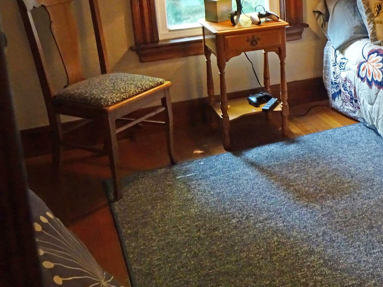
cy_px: 50
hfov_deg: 36.3
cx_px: 352
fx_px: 542
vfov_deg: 28.9
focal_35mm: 49
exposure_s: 1/30
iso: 500
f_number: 3.5
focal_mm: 4.45
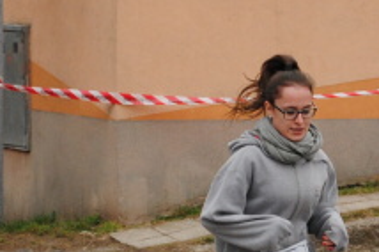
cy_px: 168
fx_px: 3004
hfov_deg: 7.2
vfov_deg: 4.8
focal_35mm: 286
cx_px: 411
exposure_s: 1/640
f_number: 5.6
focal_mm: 55
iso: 400
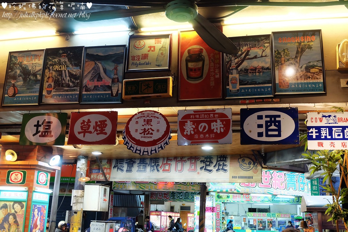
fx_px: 406
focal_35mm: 42
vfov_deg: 31.9
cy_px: 116
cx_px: 174
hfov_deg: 46.4
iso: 2500
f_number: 4.5
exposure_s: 1/30
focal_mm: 28.2
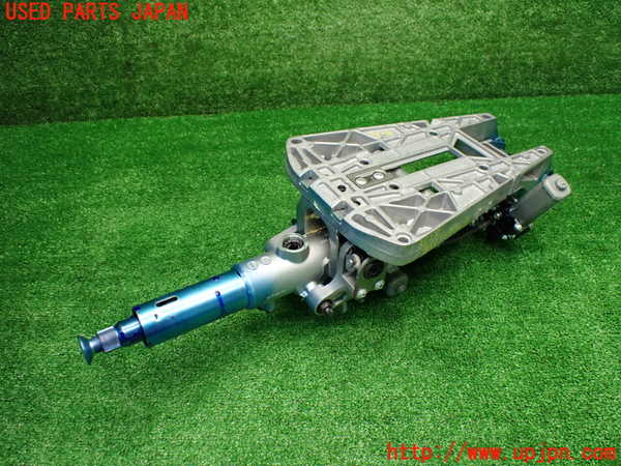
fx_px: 538
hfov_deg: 60.0
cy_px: 233
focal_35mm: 30
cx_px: 310
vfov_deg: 46.8
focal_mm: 5.4
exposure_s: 1/125
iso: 640
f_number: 2.3
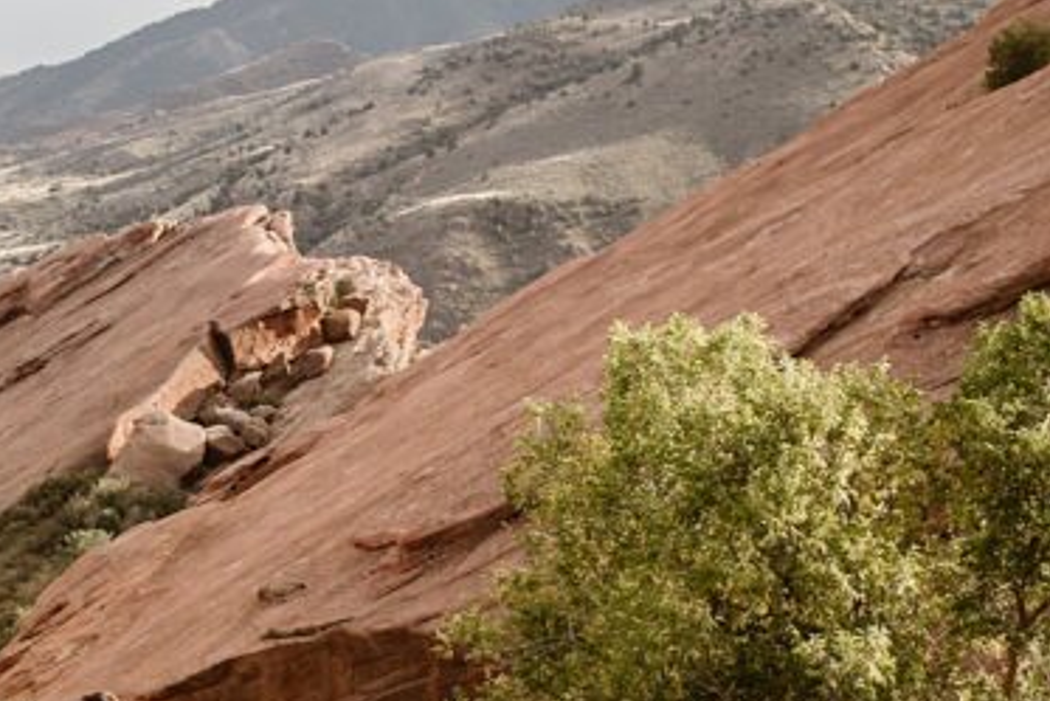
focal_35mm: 96
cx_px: -28
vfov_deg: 14.3
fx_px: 2801
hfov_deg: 20.5
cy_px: 417
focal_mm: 35
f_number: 2.2
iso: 200
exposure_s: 1/1250
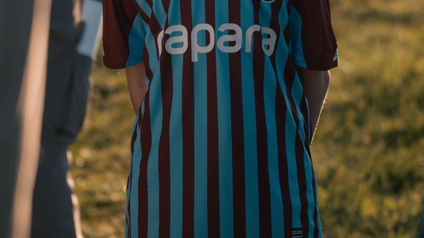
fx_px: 2394
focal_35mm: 213
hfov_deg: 10.1
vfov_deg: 5.7
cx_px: 212
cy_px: -38
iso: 125
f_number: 2.8
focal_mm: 90.3
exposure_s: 1/2500
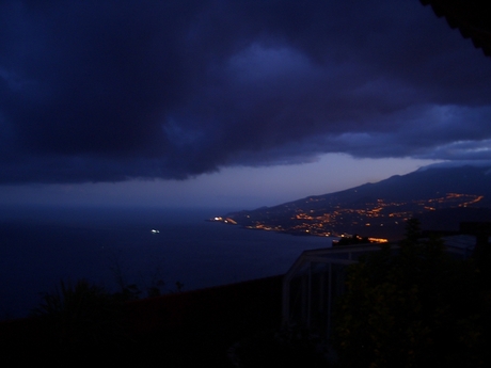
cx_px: 246
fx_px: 496
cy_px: 184
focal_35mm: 35
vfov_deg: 40.7
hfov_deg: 52.6
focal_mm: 5.8
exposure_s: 1
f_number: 2.6
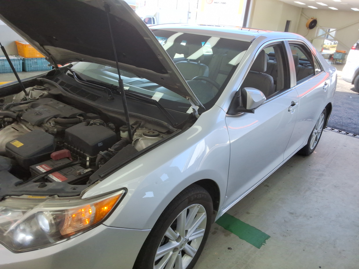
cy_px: 134
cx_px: 180
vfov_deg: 49.7
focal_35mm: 28
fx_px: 290
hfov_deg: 63.4
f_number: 1.9
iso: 32
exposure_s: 1/224
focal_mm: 2.91
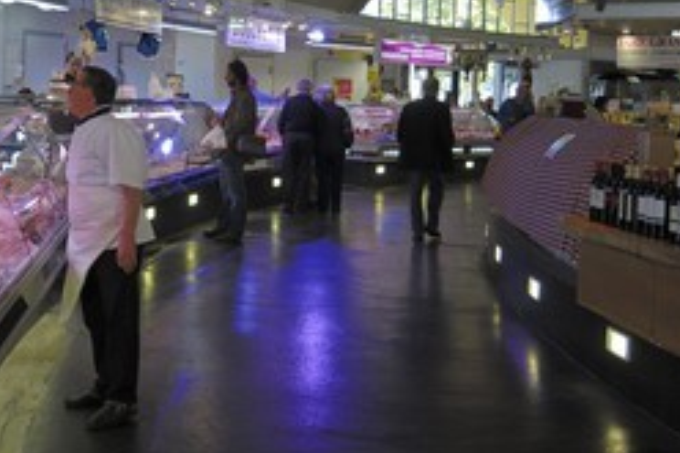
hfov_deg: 35.1
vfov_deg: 23.9
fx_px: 1057
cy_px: 107
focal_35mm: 56
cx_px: 193
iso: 100
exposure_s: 1/40
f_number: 4
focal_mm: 22
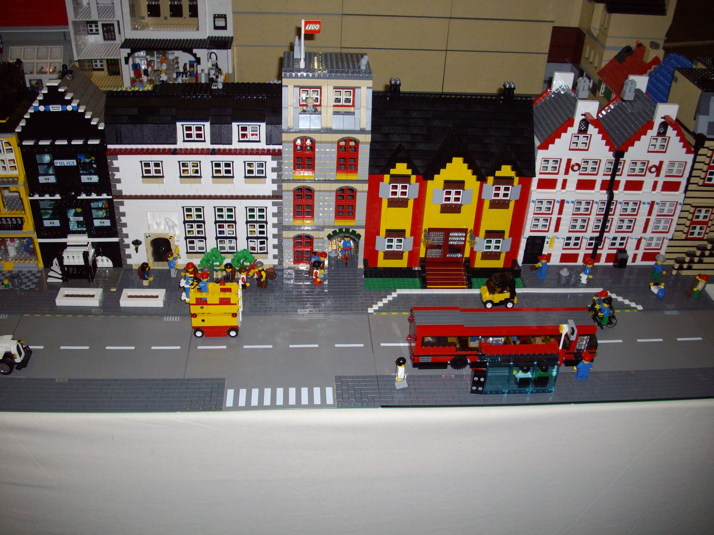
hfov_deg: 50.1
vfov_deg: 38.7
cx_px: 357
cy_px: 268
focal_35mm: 37
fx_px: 763
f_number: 2.8
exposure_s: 1/50
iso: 160
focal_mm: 6.2
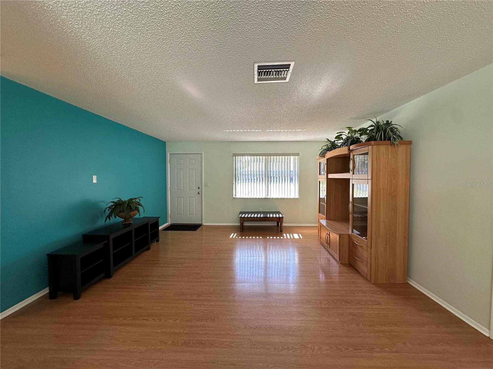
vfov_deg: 85.7
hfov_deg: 102.1
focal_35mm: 14
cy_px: 184
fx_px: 199
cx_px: 246
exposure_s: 1/120
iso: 160
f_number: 2.2
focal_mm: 2.22
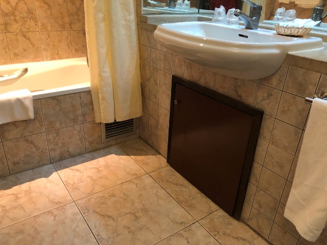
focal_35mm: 28
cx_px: 164
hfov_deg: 63.4
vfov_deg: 49.7
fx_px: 265
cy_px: 122
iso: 100
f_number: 1.8
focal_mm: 4
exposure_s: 1/17
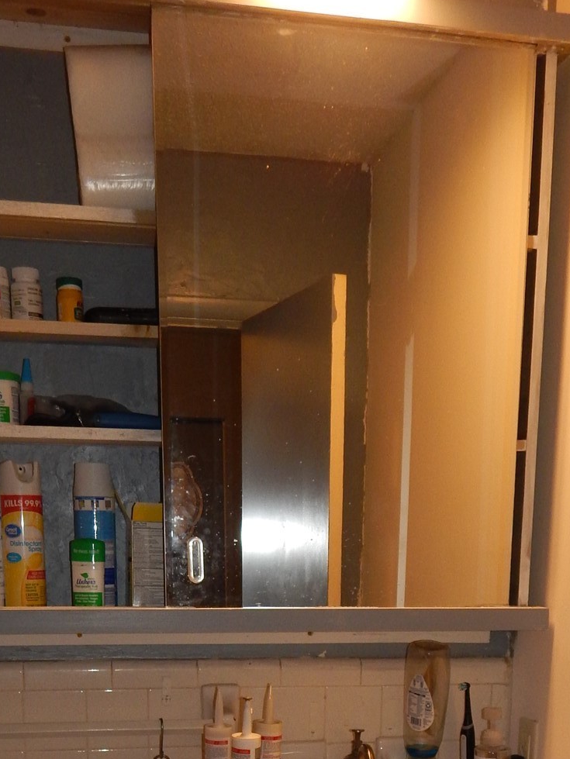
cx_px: 292
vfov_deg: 36.9
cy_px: 762
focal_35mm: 46
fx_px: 1009
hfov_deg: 31.5
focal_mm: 4
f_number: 3
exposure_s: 1/30
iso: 200
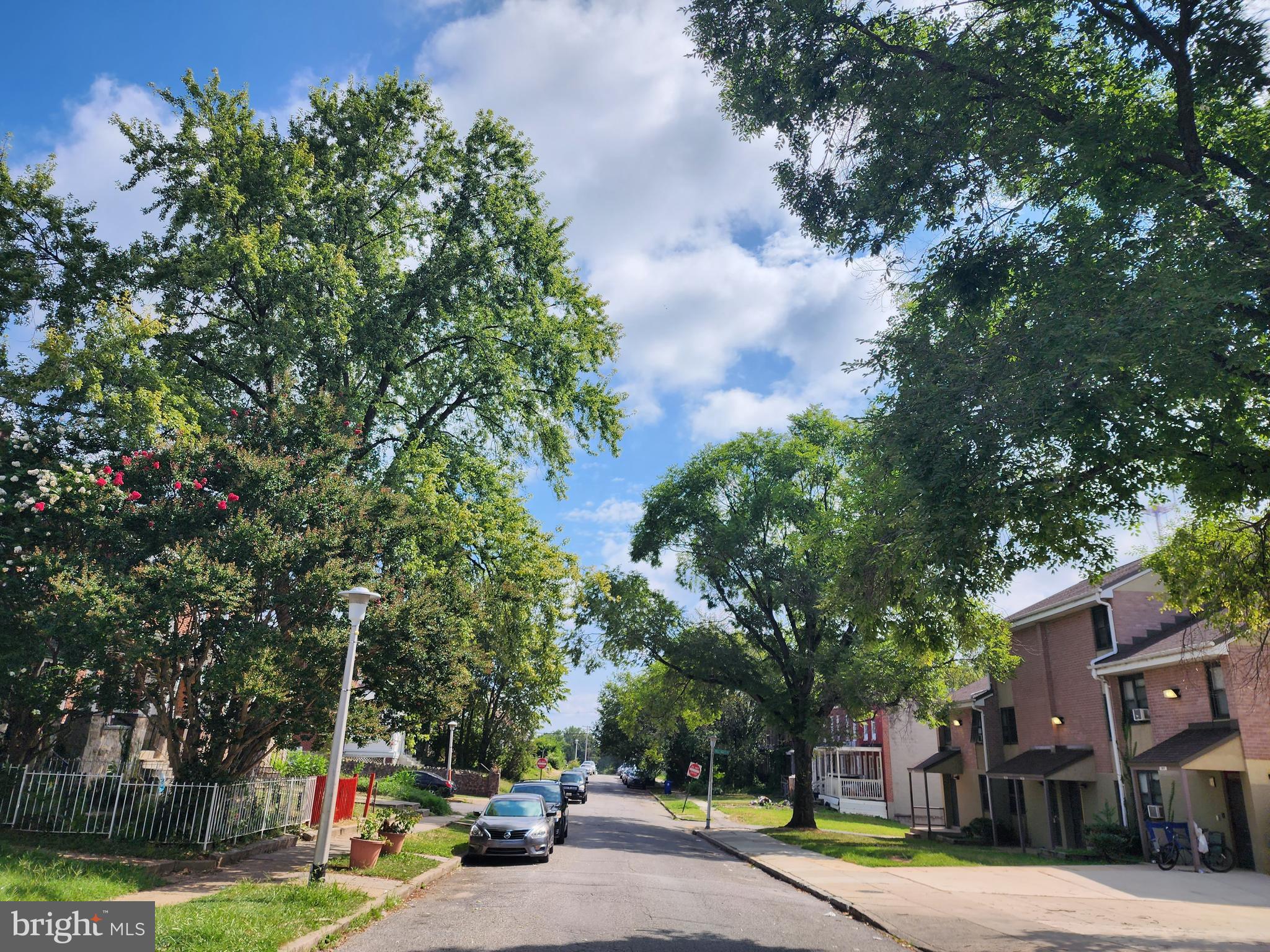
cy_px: 476
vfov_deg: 58.9
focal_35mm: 23
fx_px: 844
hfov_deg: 73.9
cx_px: 635
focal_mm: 6.4
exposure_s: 1/1235
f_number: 1.8
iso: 12
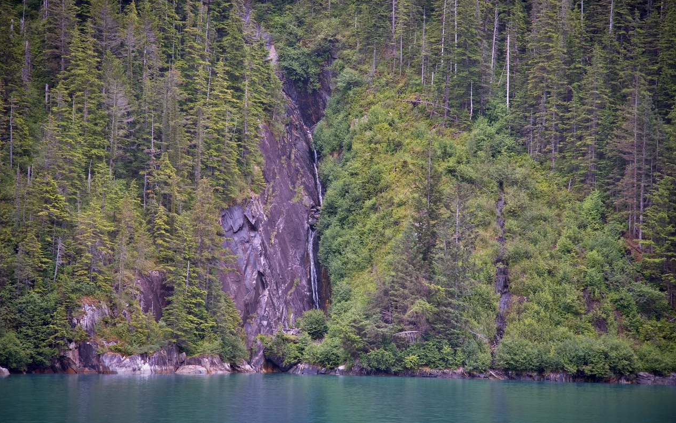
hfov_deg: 17.0
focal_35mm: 123
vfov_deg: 10.7
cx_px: 337
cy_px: 198
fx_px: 2266
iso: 320
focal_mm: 120
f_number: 4
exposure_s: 1/250
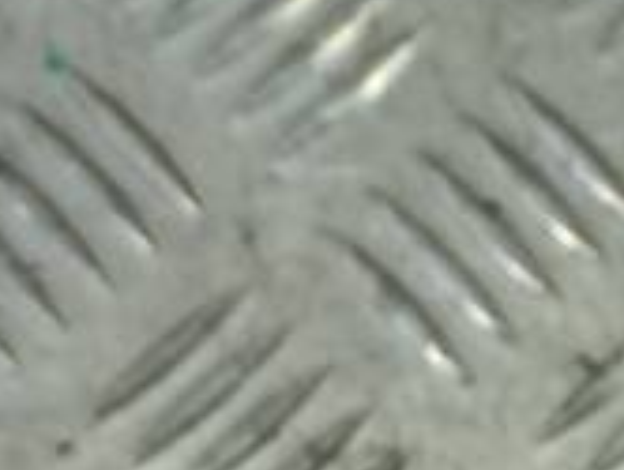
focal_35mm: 154
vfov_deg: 8.5
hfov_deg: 11.9
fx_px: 2780
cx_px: 1109
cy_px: 1267
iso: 40
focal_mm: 4.6
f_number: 1.8
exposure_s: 1/50
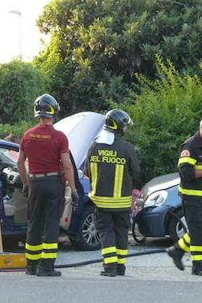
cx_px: 39
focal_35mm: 139
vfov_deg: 14.8
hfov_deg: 9.9
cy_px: 153
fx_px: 1169
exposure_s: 1/50
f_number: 3.2
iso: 100
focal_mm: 10.2
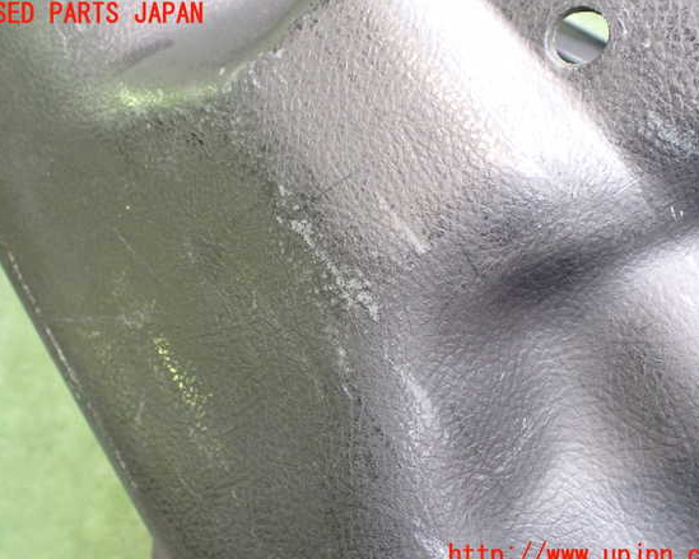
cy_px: 285
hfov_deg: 55.7
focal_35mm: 32
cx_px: 354
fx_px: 662
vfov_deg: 45.8
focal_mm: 5.4
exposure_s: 1/40
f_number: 2.3
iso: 800
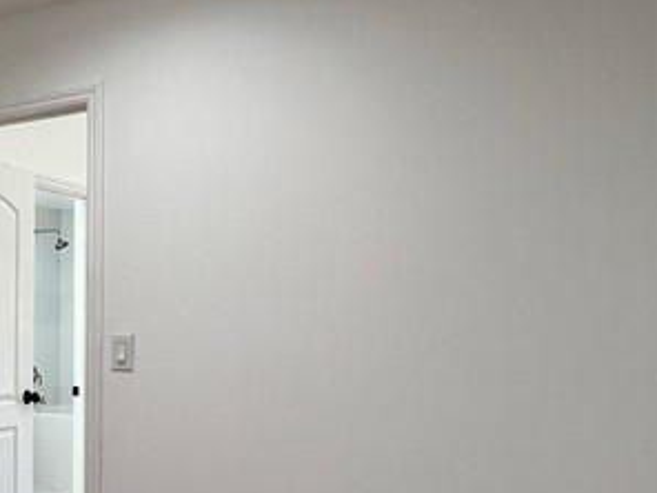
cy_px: 298
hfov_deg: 34.6
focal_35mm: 45
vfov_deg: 32.1
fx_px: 854
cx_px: -109
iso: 80
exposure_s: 1/120
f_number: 1.8
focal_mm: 1.57
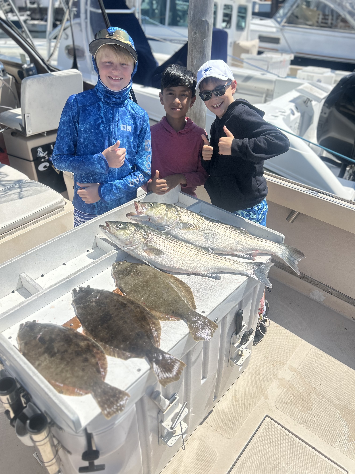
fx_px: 356
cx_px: 178
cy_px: 237
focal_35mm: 26
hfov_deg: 53.1
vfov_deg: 67.3
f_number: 1.5
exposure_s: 1/5076
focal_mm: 5.7
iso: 50
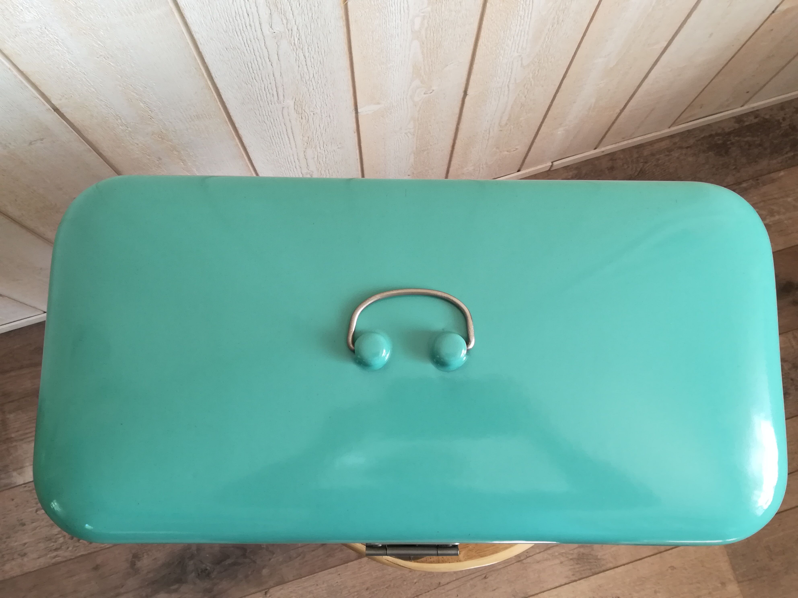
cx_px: 399
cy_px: 299
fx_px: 692
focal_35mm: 30
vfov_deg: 46.8
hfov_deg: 60.0
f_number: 2.2
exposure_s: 1/30
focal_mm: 3.83
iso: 160
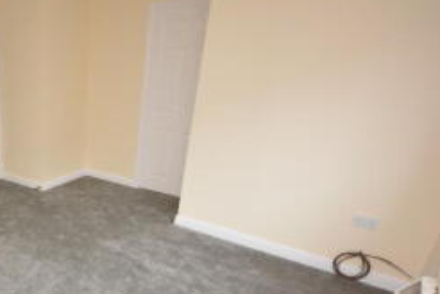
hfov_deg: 56.8
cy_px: 230
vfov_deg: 43.1
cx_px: 63
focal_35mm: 29
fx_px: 354
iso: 1600
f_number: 4
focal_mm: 10
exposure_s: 1/60
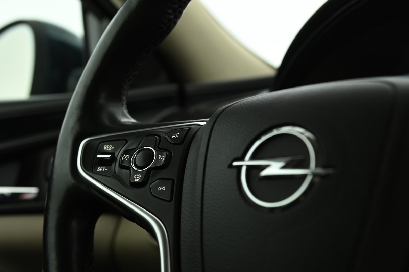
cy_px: 151
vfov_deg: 26.4
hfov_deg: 38.6
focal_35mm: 51
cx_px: 151
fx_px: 579
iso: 1250
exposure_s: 1/20
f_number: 4
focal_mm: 38
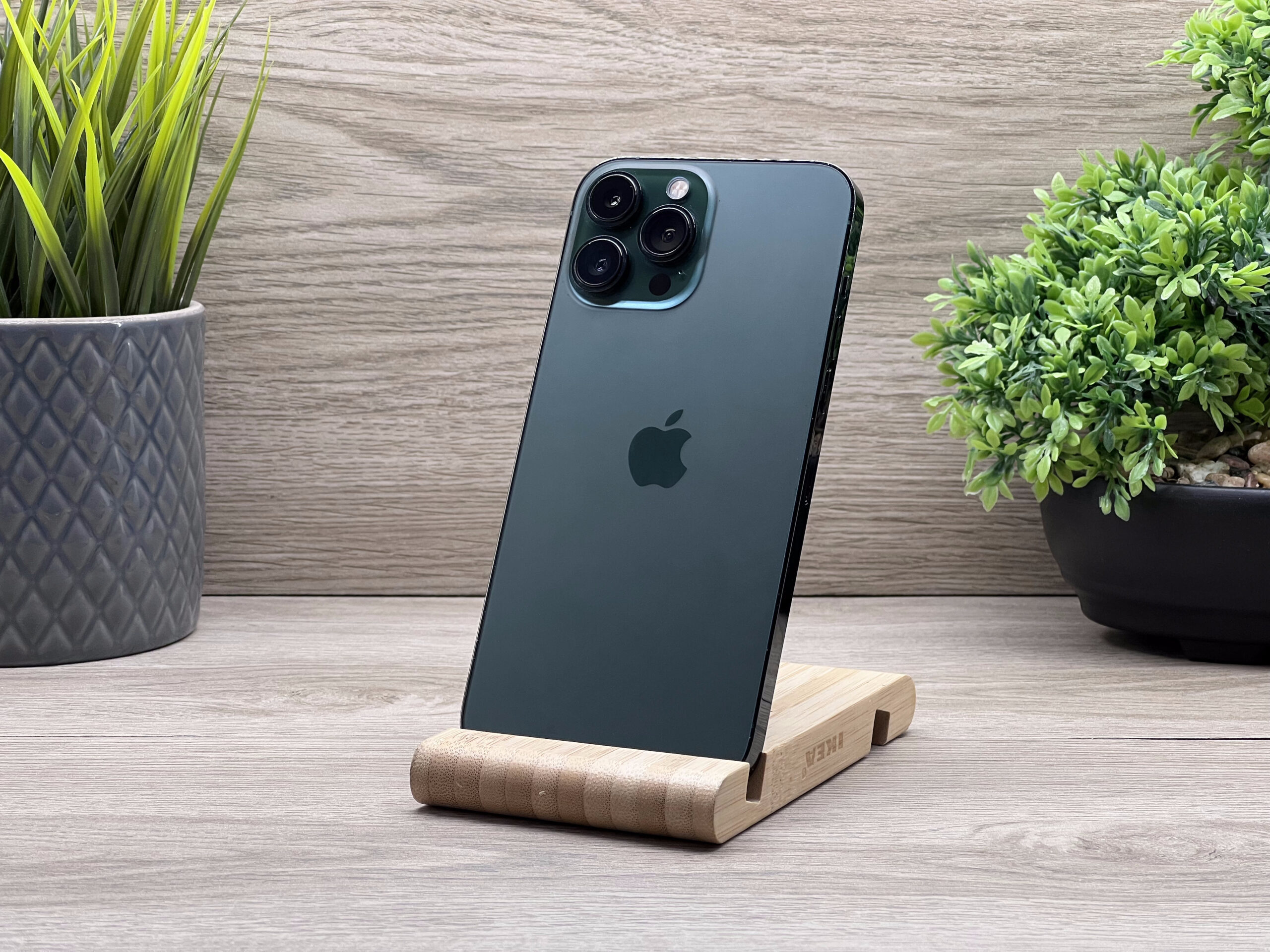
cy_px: 476
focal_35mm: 77
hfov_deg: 25.3
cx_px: 635
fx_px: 2825
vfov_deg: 19.1
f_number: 2.8
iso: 80
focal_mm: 9
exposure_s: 1/100
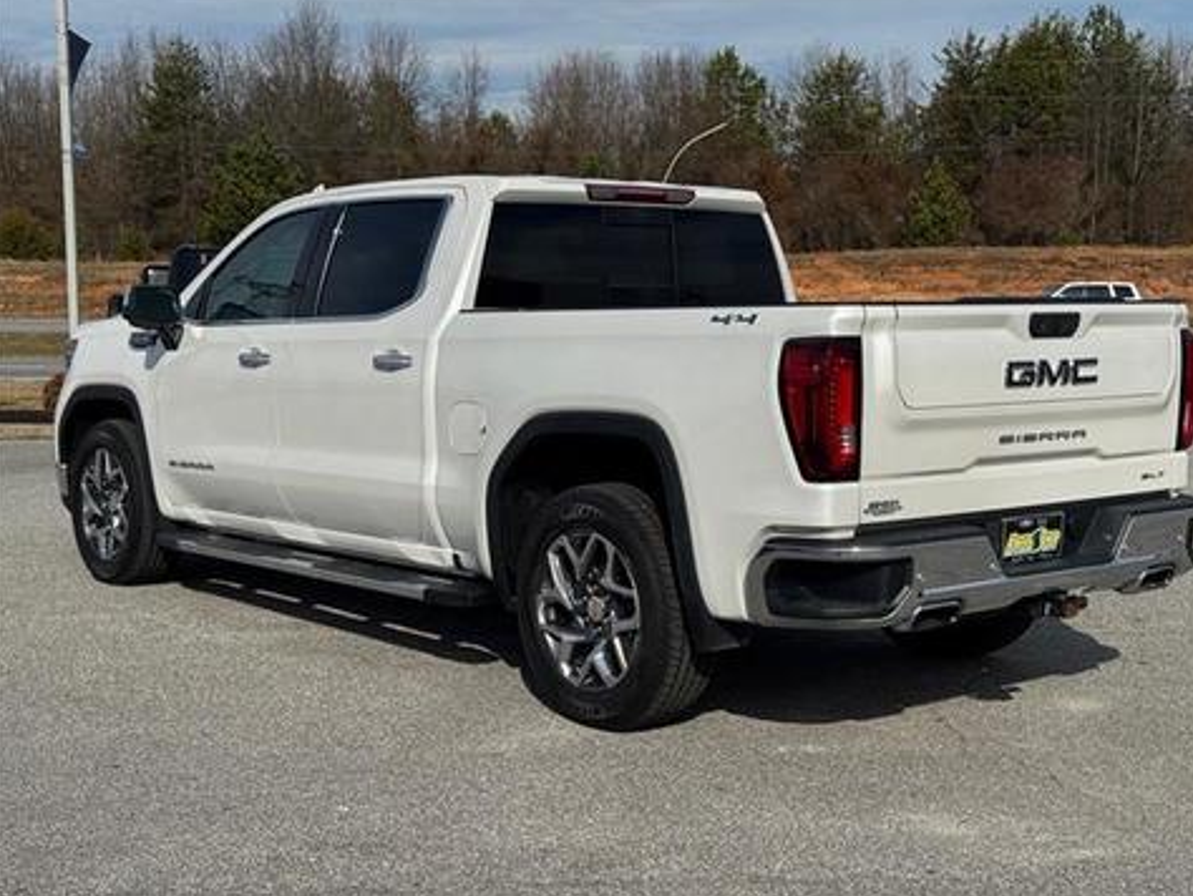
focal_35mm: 51
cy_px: 458
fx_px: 1759
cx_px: 629
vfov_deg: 28.6
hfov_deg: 37.5
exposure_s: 1/9009
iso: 64
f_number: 1.78
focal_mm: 6.76
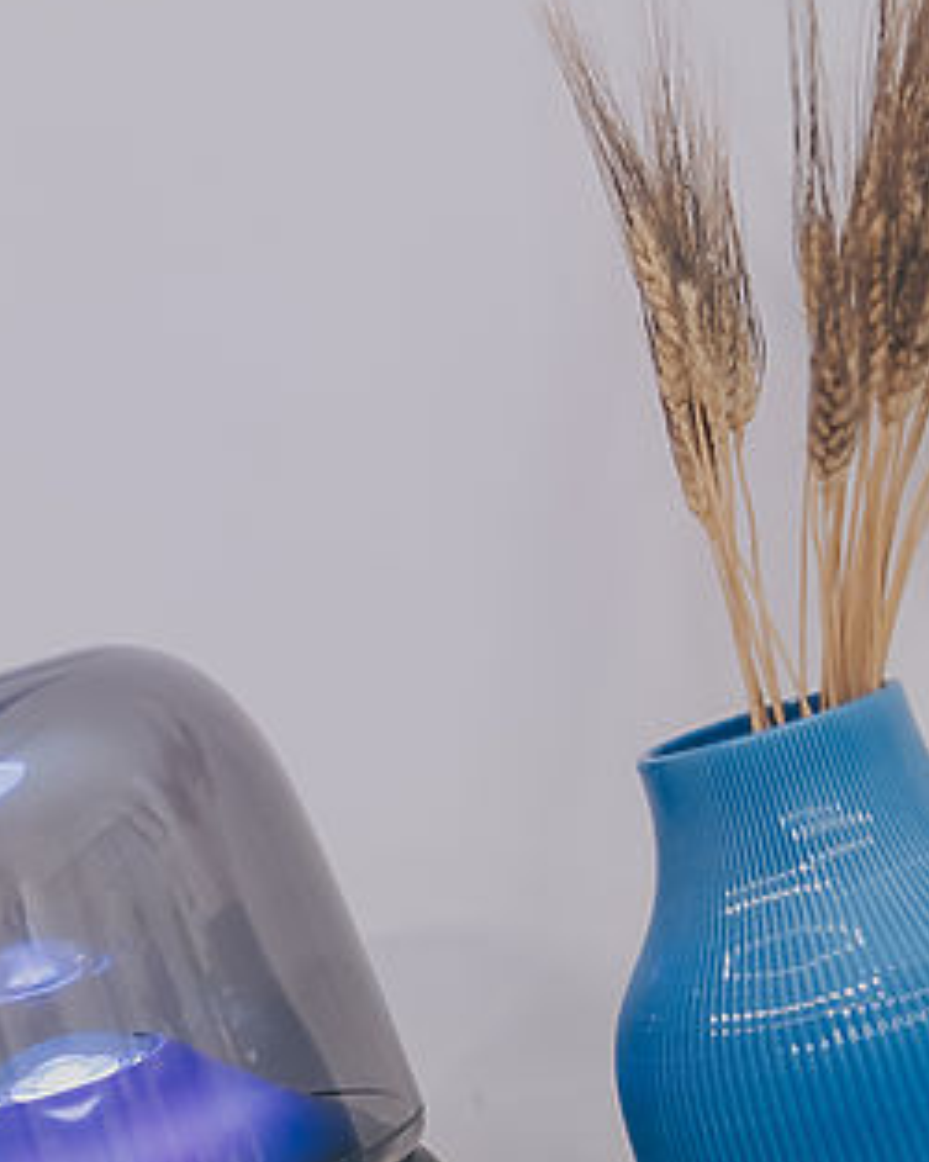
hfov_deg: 15.1
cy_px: 823
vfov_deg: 19.7
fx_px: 3335
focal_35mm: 97
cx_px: -315
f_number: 4
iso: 1000
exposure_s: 1/100
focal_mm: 25
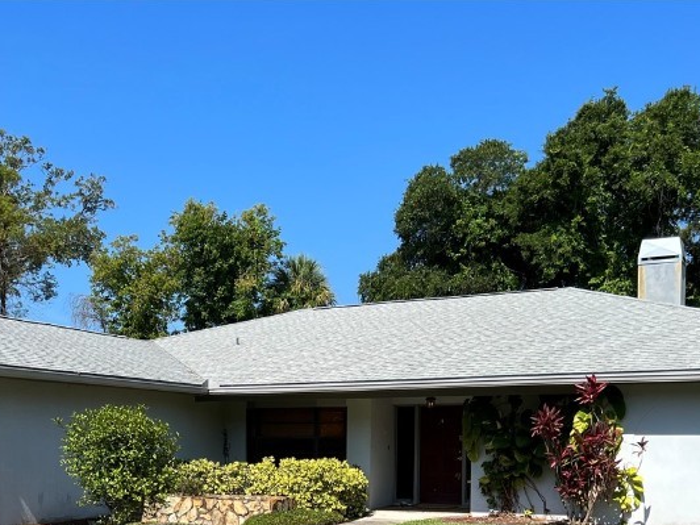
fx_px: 1011
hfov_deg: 37.9
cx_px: 253
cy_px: 503
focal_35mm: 50
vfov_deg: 27.7
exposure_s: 1/4115
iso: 50
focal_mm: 5.7
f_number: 1.5
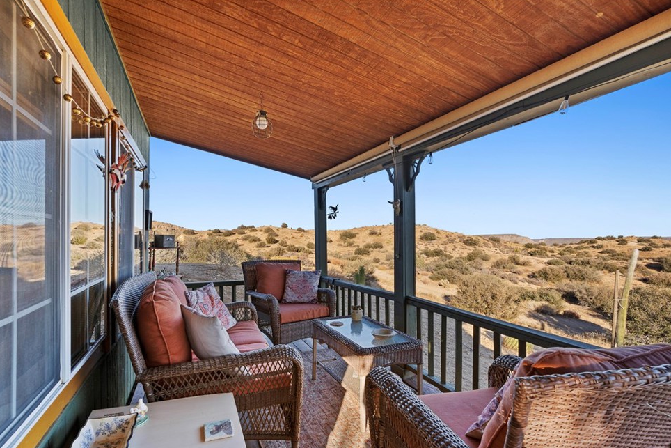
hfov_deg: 91.5
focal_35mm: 18
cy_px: 234
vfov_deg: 68.8
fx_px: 327
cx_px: 325
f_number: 8
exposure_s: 1/30
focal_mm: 16.5
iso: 400
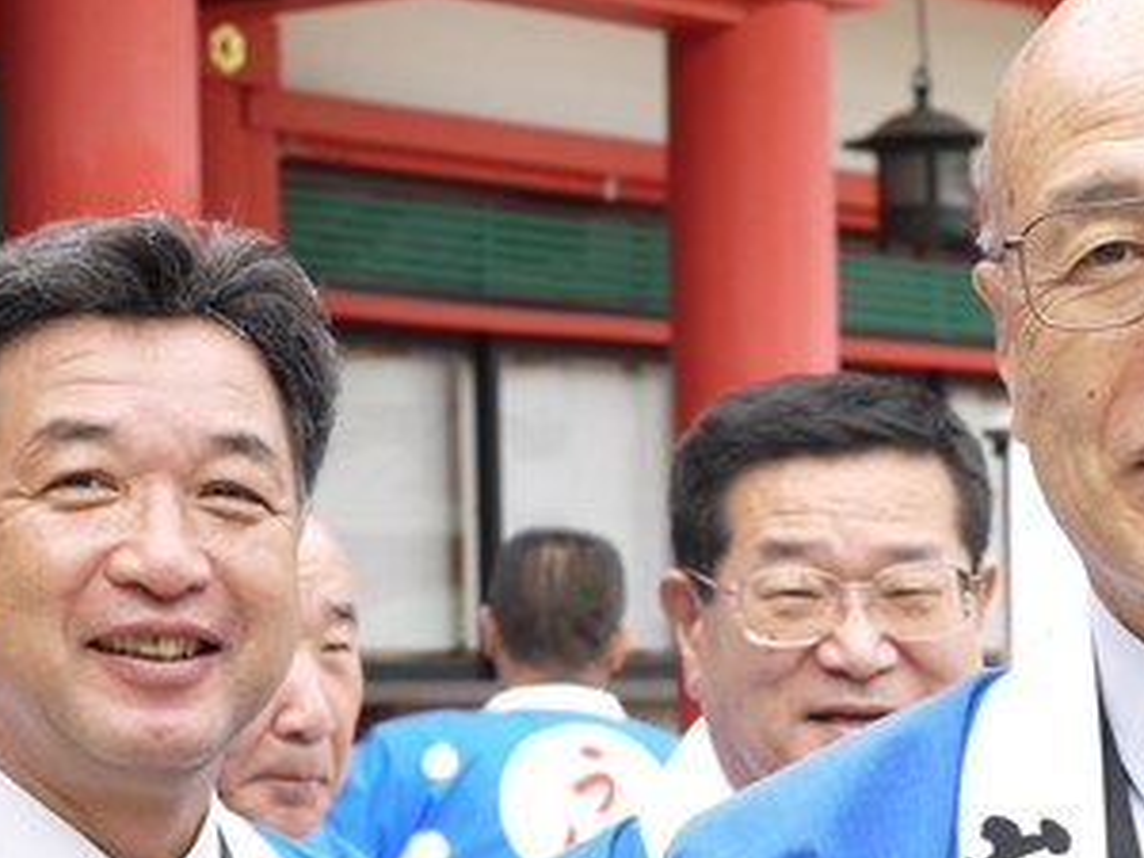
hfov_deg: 14.0
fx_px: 4660
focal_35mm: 141
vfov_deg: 10.4
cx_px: 747
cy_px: 896
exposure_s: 1/125
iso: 160
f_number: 6.3
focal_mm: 33
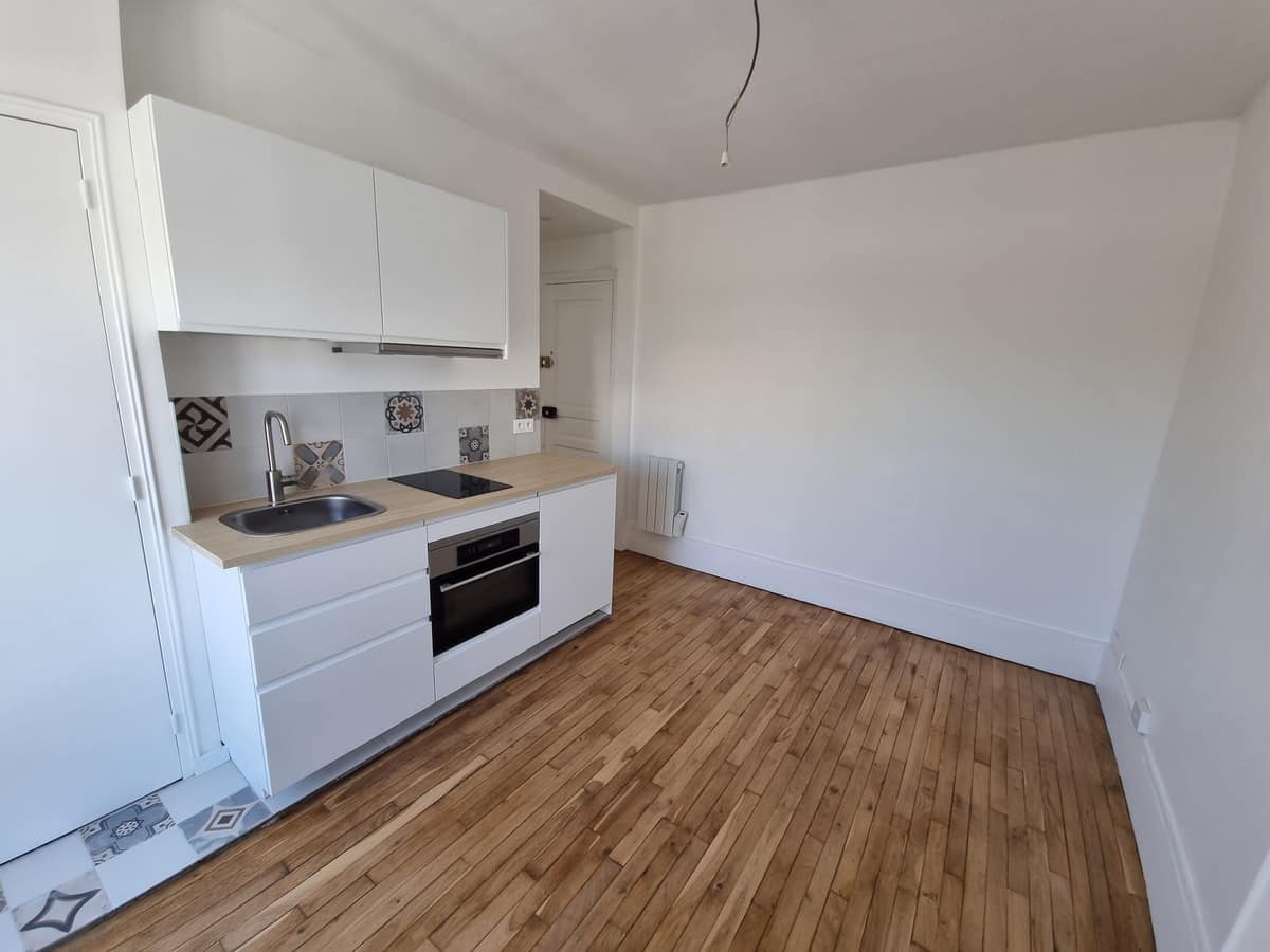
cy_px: 476
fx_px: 477
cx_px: 635
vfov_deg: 89.9
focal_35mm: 13
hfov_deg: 106.2
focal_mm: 2.2
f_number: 2.2
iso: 80
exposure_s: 1/100
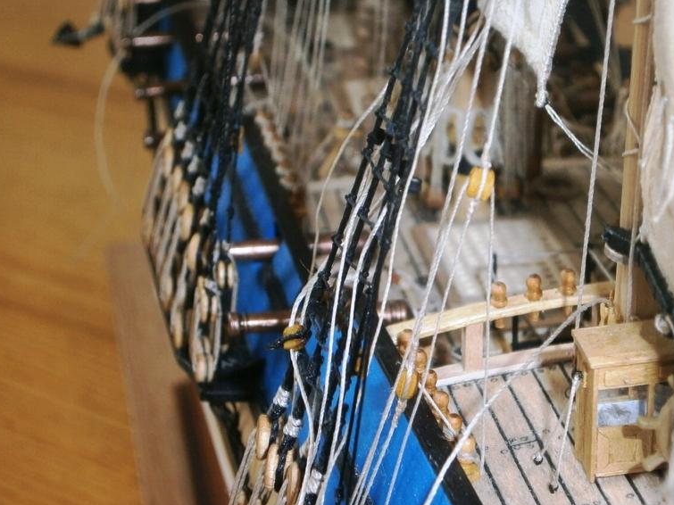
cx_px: 420
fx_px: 1927
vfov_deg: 14.9
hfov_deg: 19.8
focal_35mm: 99
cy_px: 256
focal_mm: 13
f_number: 4.4
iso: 125
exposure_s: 1/50
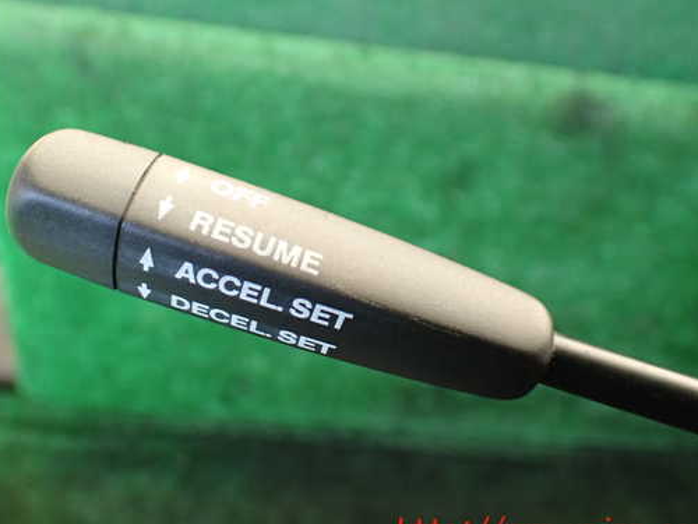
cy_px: 235
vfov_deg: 39.6
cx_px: 295
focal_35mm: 36
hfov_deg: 51.2
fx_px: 726
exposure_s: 1/125
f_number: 2.3
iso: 250
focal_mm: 5.4
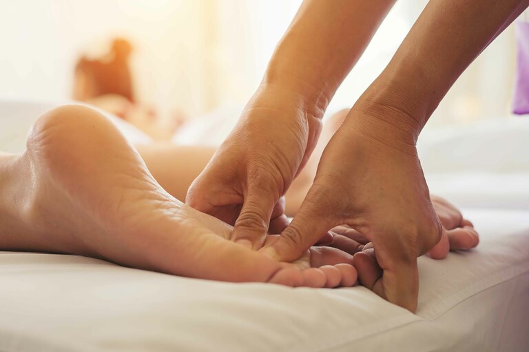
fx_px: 734
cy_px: 176
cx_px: 264
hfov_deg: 39.6
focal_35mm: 50
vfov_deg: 26.9
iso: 400
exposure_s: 1/100
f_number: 3.5
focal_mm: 50
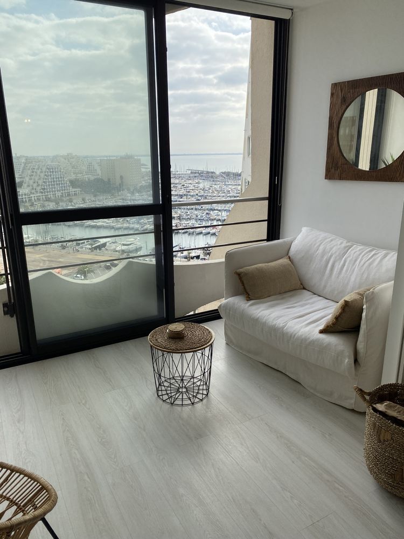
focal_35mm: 26
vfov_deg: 67.3
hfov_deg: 53.1
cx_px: 202
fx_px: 405
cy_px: 270
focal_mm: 4.25
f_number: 1.8
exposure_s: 1/1701
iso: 32
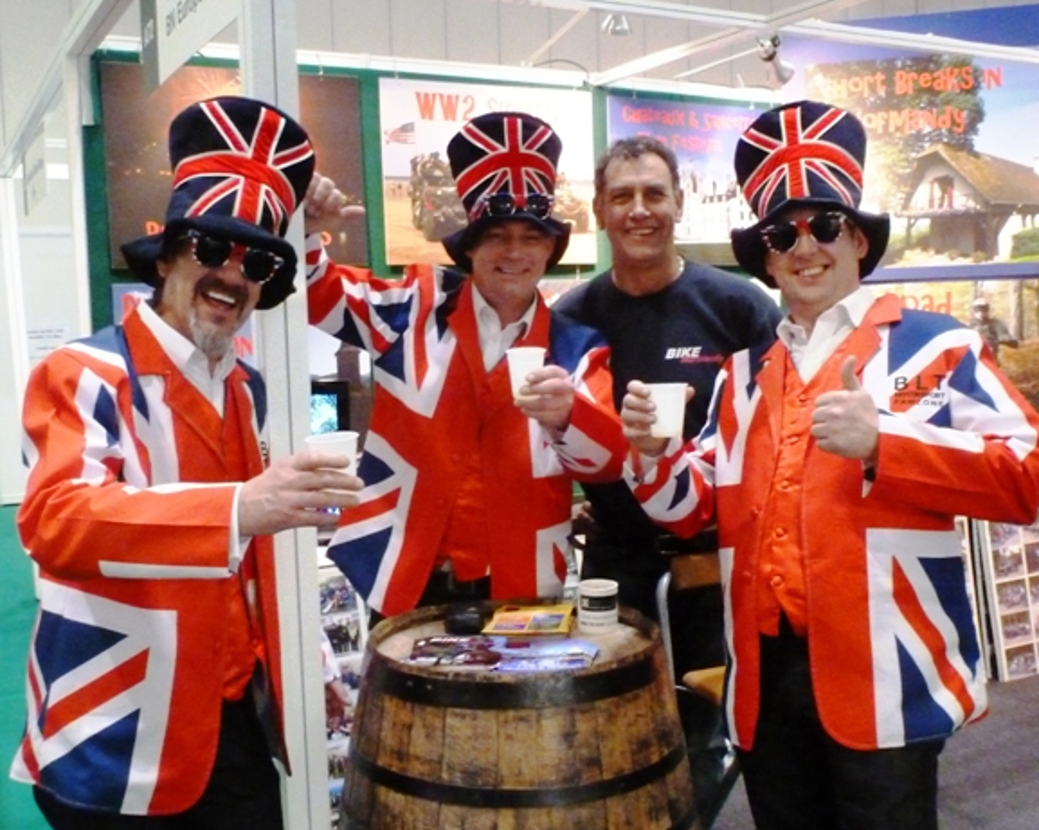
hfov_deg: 66.0
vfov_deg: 54.9
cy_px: 416
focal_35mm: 26
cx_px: 558
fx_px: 799
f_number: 3.3
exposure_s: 1/20
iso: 800
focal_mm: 4.3
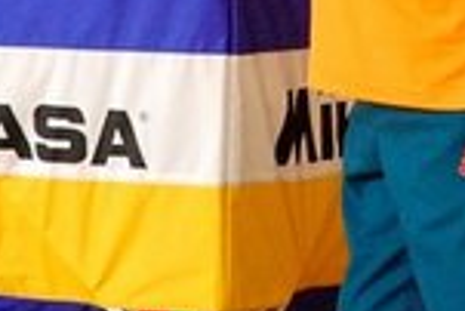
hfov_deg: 2.8
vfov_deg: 1.8
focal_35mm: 747
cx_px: 388
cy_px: -288
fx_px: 9658
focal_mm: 116
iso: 1600
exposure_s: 1/160
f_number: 4.8
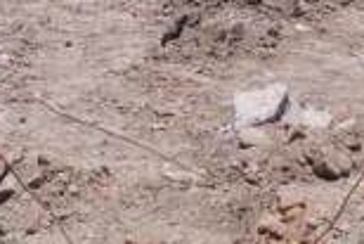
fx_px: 2044
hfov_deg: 10.2
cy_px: -338
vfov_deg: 6.5
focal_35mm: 202
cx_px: 199
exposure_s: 1/160
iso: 100
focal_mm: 26
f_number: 13
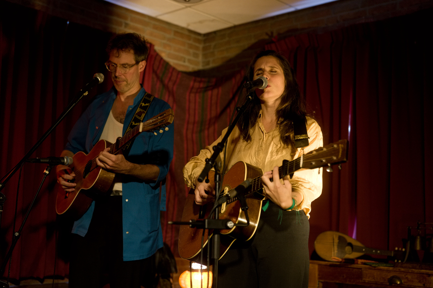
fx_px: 601
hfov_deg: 39.6
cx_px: 216
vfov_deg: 27.0
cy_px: 144
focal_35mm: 50
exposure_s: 1/125
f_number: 2
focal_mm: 50
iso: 1000
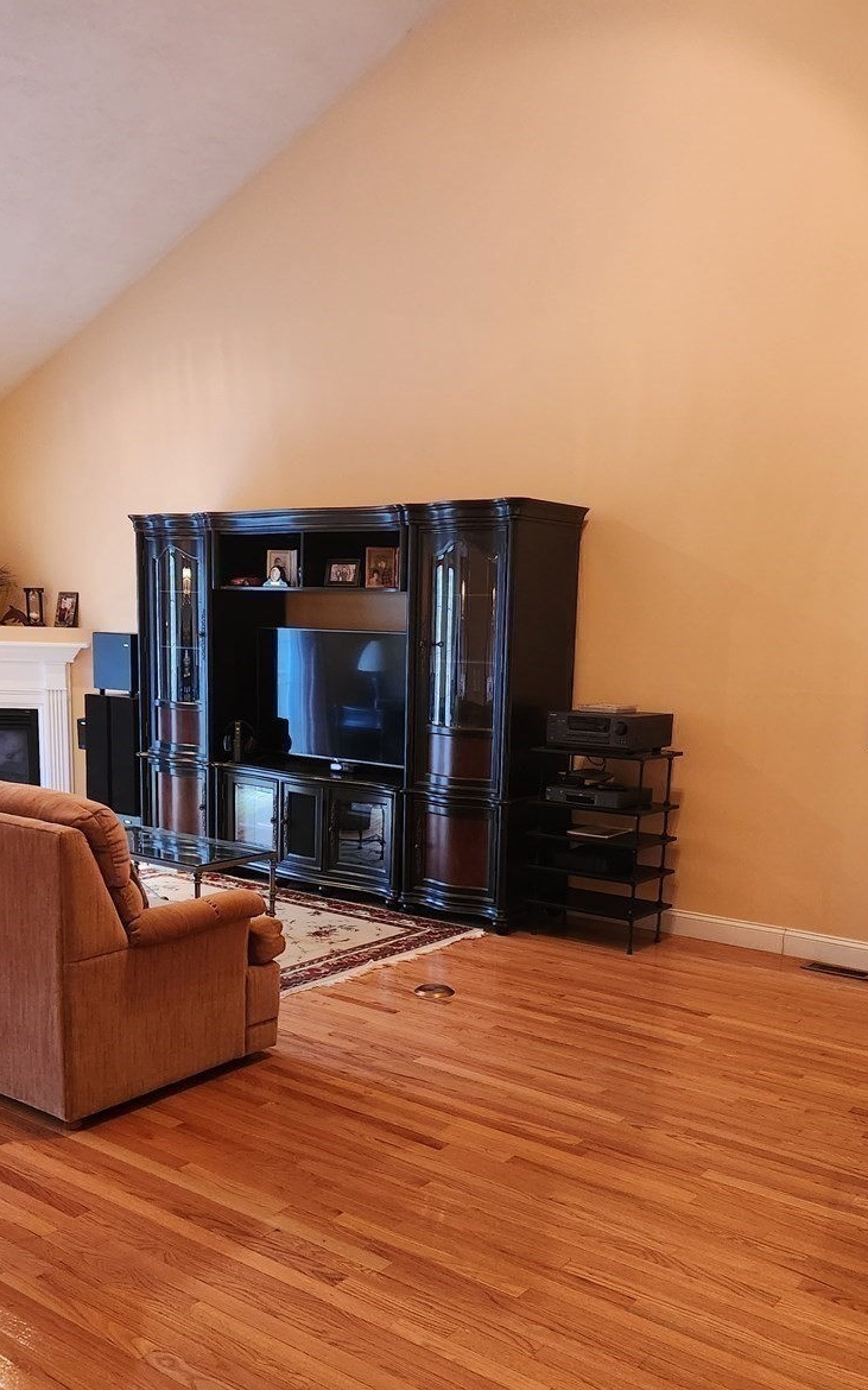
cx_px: 376
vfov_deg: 59.1
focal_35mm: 32
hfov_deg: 39.3
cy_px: 848
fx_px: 1211
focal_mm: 5.4
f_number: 1.8
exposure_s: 1/60
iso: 640
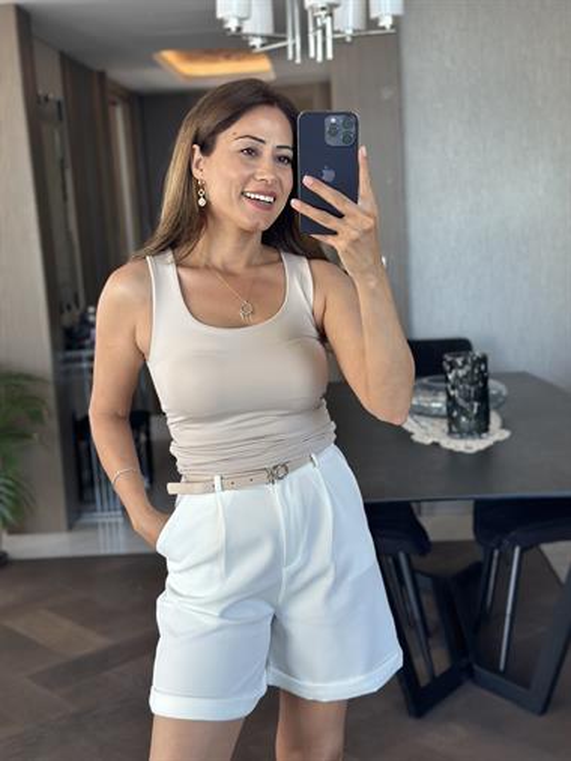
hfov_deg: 30.3
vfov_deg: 39.6
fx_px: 1055
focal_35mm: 48
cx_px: 286
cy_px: 380
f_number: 1.78
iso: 125
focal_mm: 6.86
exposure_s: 1/120
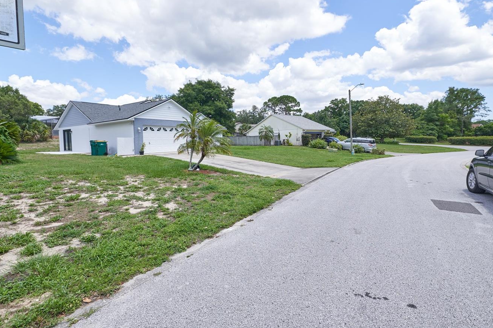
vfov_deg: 70.2
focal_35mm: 17
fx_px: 233
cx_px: 247
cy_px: 148
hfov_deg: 93.3
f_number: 6.3
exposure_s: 1/200
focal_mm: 14
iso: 100
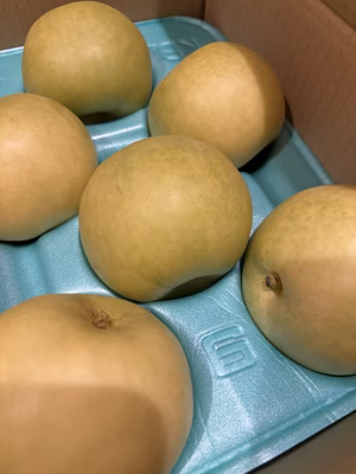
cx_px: 178
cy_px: 237
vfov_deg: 67.3
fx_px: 357
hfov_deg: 53.1
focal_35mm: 26
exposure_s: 1/60
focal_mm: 5.96
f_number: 1.6
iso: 200
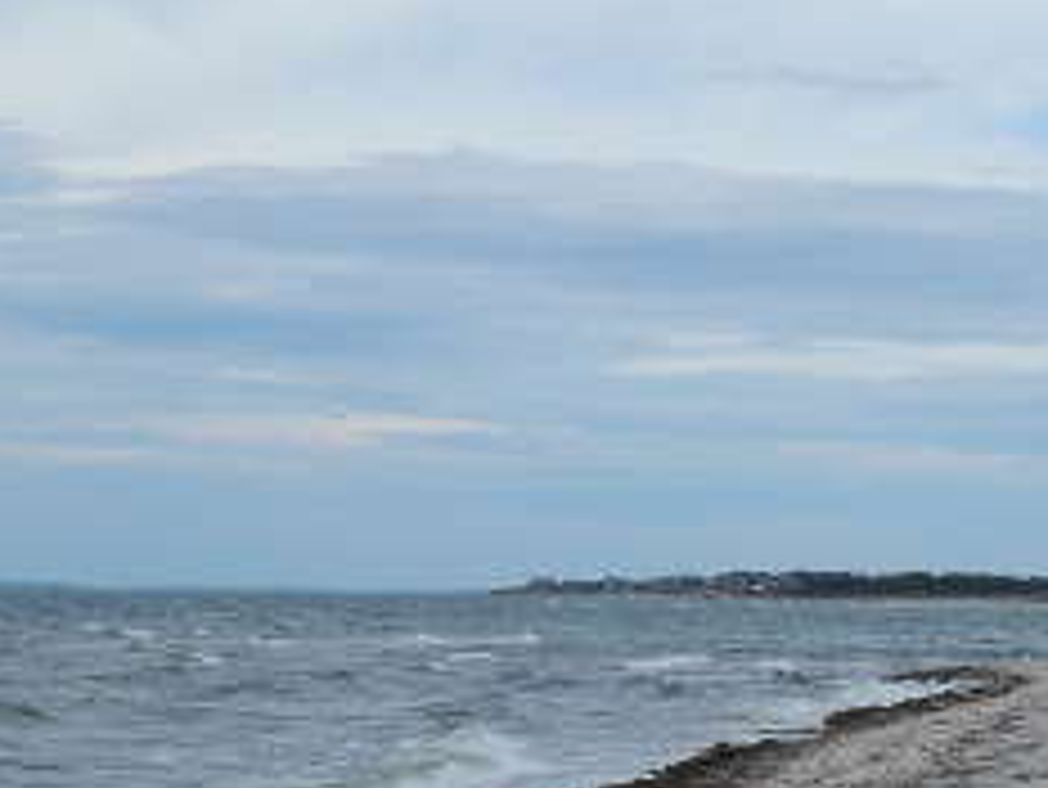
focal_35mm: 120
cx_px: 729
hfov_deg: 16.4
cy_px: 833
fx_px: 3635
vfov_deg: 12.2
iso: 125
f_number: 7.1
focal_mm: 7.7
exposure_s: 1/500
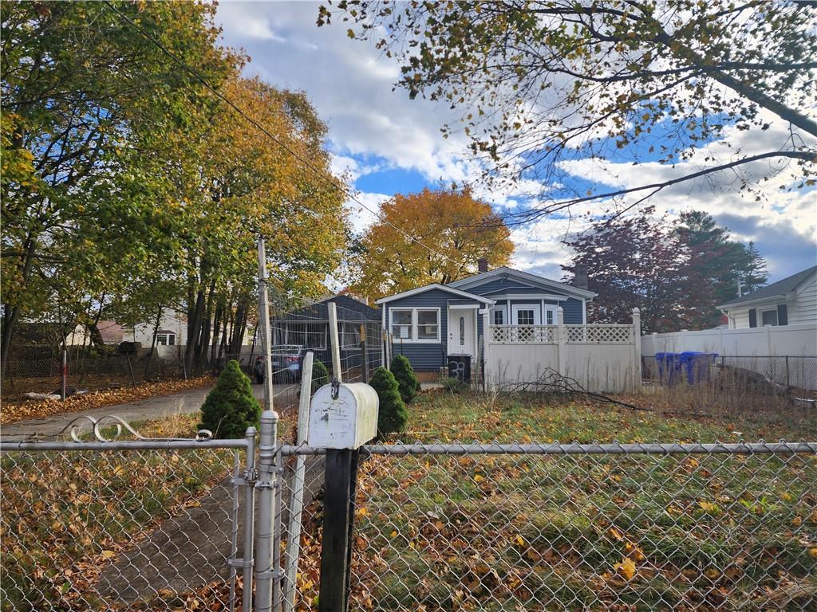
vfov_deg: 58.9
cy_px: 306
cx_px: 408
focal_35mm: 23
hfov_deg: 73.9
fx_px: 543
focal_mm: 6.4
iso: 12
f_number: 1.8
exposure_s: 1/631
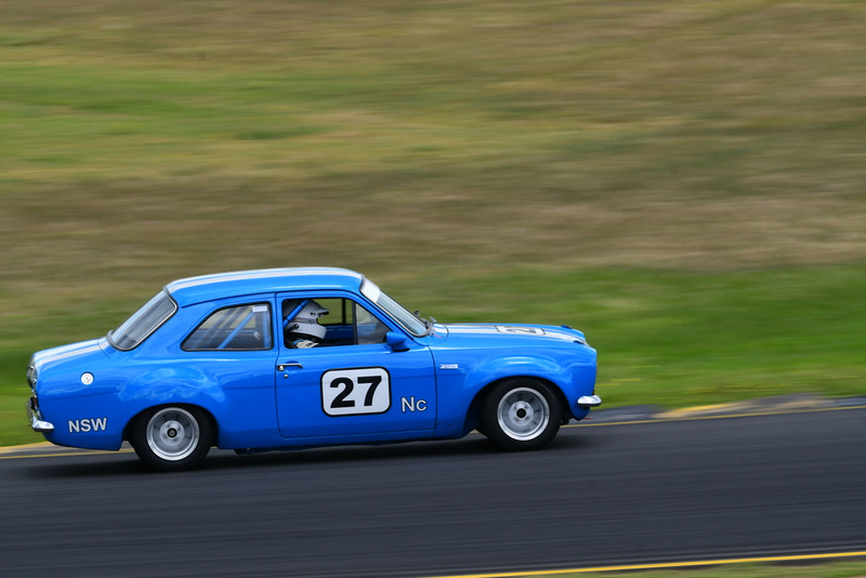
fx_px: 11189
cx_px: 433
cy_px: 289
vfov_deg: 3.0
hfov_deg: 4.4
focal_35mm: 465
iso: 160
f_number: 11
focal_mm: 310
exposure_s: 1/125
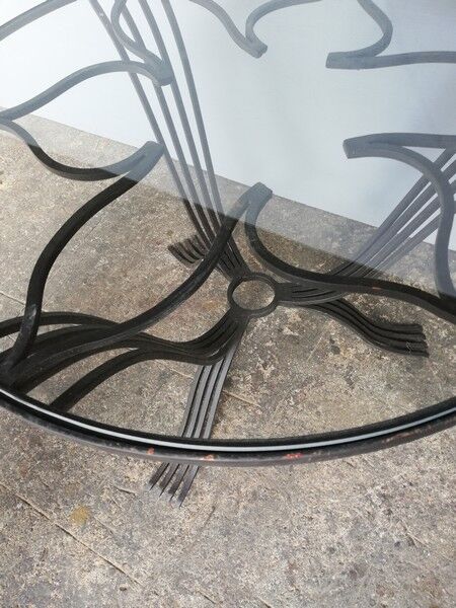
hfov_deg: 53.1
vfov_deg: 67.3
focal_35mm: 26
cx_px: 228
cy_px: 304
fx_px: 457
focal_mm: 3.81
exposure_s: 1/50
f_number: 2.2
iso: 80
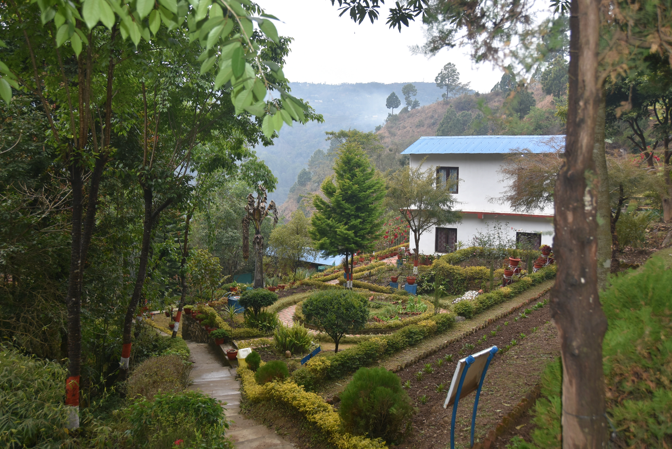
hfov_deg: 61.9
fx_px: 560
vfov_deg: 43.6
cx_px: 336
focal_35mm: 30
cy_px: 224
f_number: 3.5
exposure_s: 1/250
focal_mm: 20
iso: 160
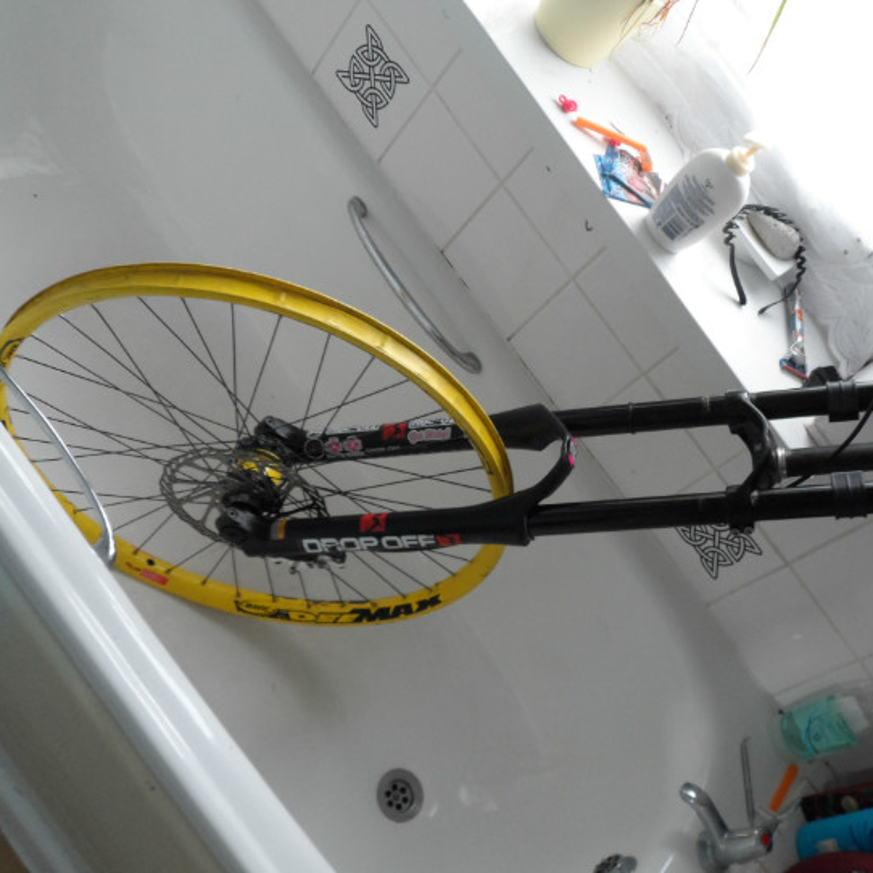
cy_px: 447
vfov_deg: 48.4
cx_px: 581
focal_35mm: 34
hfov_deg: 47.7
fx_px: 970
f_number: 3.1
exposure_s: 1/30
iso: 240
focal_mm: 4.9
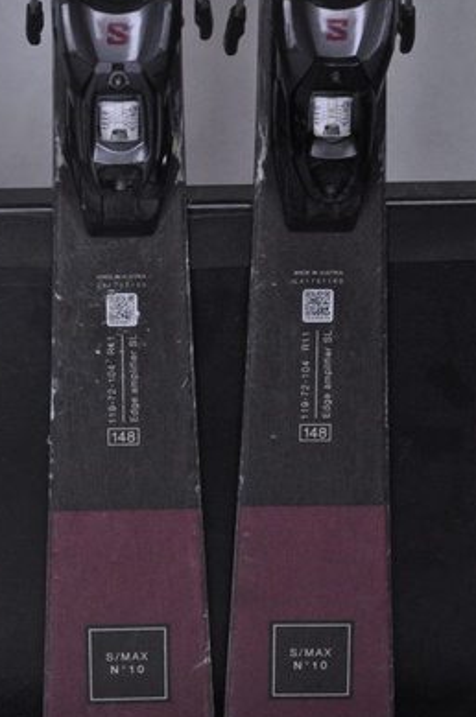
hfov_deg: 9.3
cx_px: 219
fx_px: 2937
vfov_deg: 13.9
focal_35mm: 148
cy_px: 359
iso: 3200
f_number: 9.5
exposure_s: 1/125
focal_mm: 85
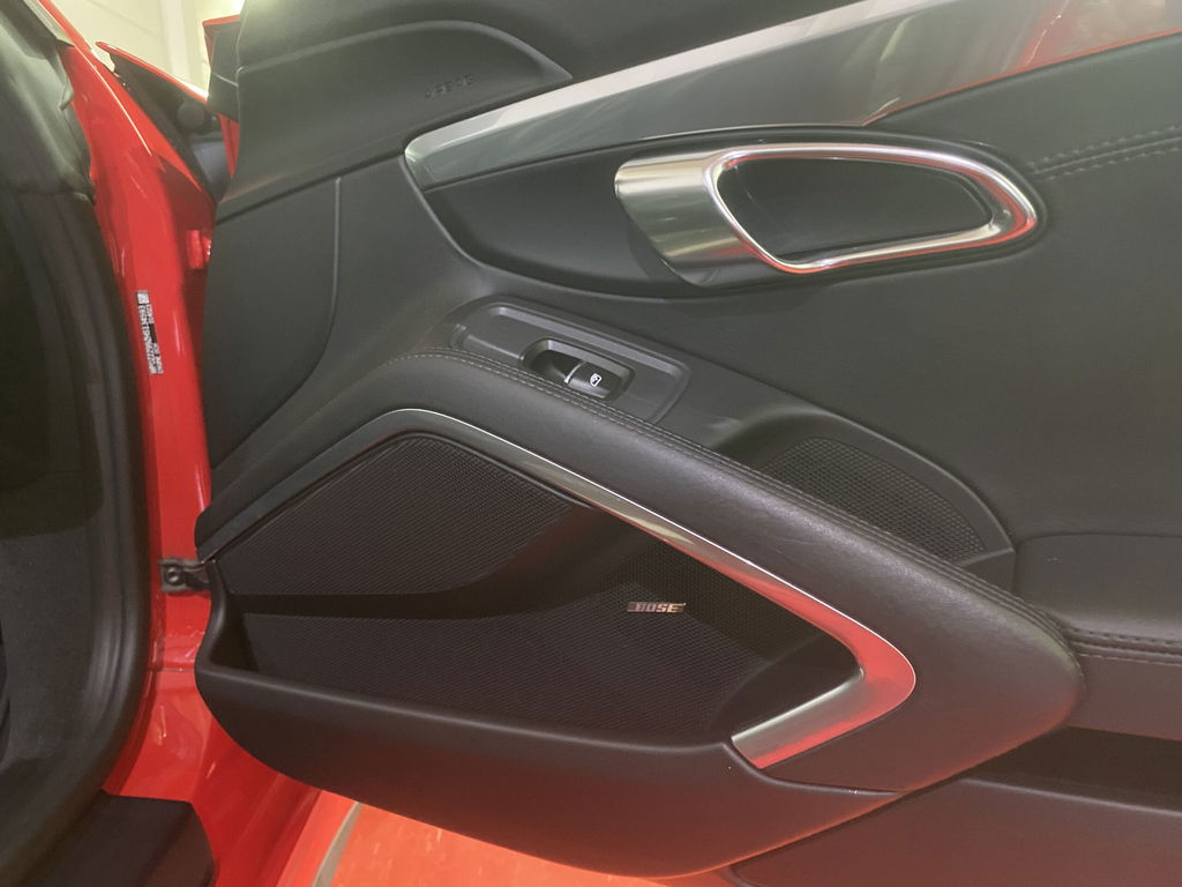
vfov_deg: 53.1
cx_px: 591
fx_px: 888
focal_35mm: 26
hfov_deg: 67.3
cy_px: 444
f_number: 1.8
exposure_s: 1/25
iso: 800
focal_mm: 4.25
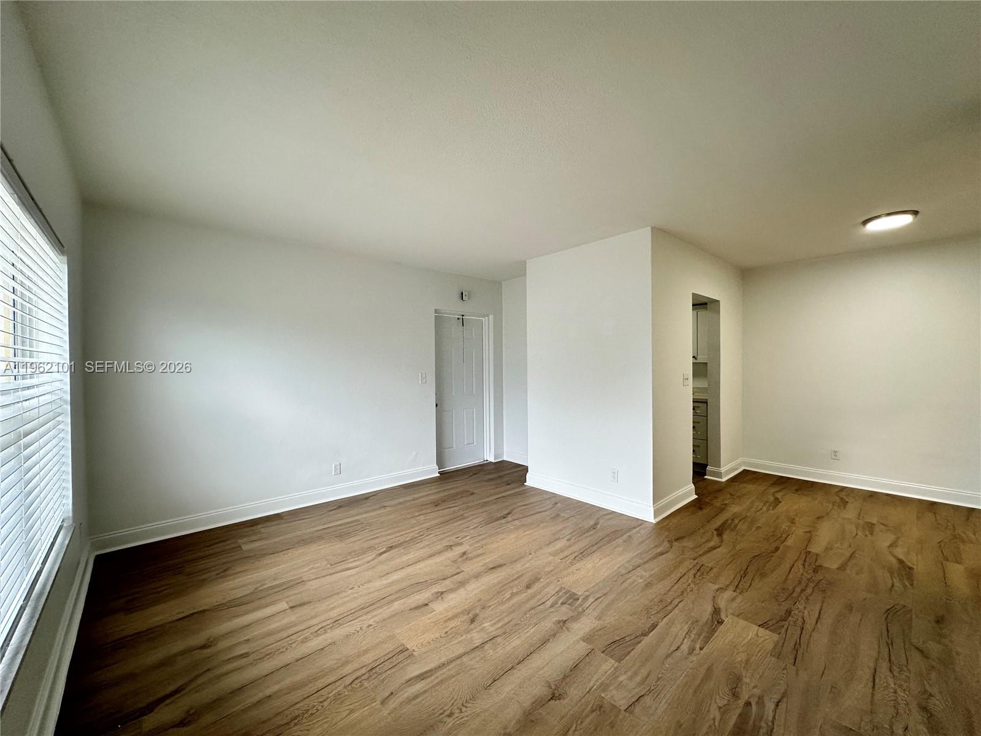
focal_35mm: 14
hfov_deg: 102.1
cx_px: 490
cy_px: 368
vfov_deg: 85.7
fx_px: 397
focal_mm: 2.22
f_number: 2.2
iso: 200
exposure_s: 1/120
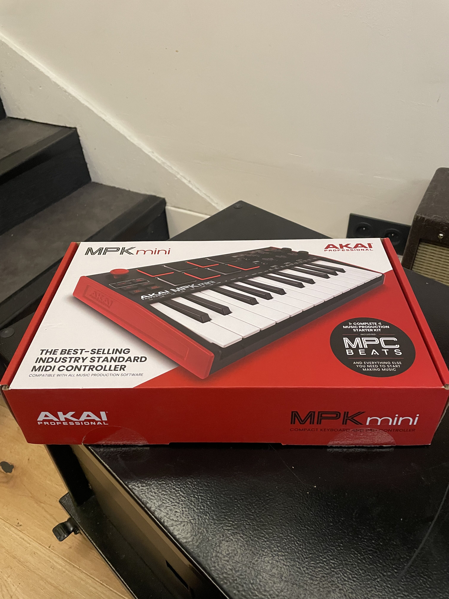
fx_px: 450
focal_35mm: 26
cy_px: 300
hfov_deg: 53.1
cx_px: 224
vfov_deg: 67.3
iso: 500
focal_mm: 4.2
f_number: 1.6
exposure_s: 1/50
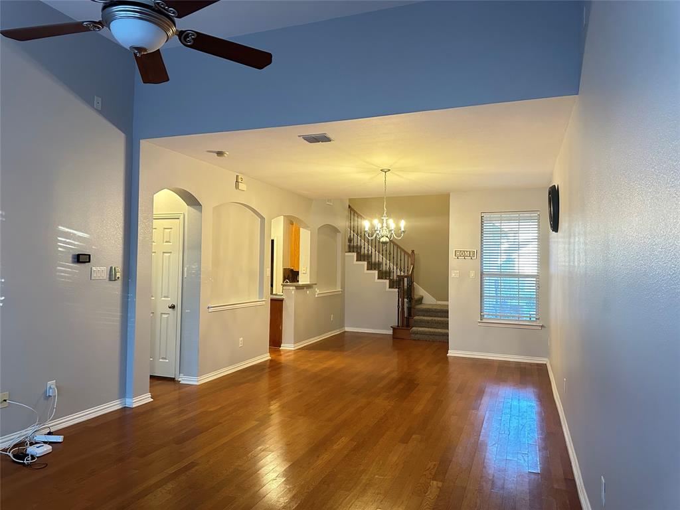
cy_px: 255
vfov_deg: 56.8
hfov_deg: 71.6
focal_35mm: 24
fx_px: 471
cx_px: 340
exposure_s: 1/60
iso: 640
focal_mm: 6.86
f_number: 1.78
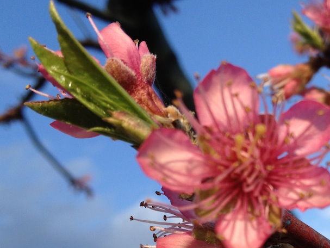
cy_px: 183
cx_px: 252
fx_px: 563
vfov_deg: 24.6
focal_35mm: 59
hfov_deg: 32.0
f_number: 2.4
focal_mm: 4.28
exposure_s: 1/593
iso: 64
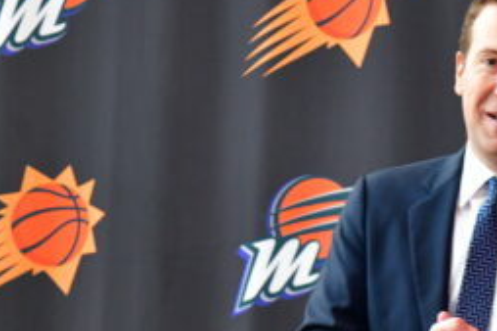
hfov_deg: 3.1
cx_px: 489
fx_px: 9188
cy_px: 378
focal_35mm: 666
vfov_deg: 2.1
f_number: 5.6
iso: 2500
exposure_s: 1/250
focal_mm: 220
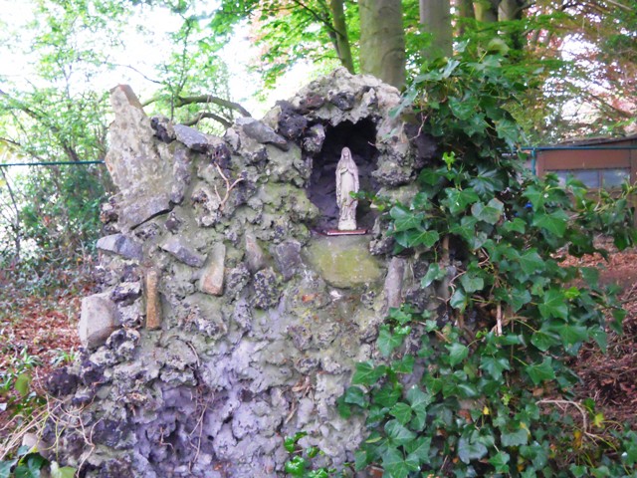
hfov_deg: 41.2
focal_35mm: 46
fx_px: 846
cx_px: 318
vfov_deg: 31.5
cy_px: 239
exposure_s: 1/80
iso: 800
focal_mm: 8.3
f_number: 3.4
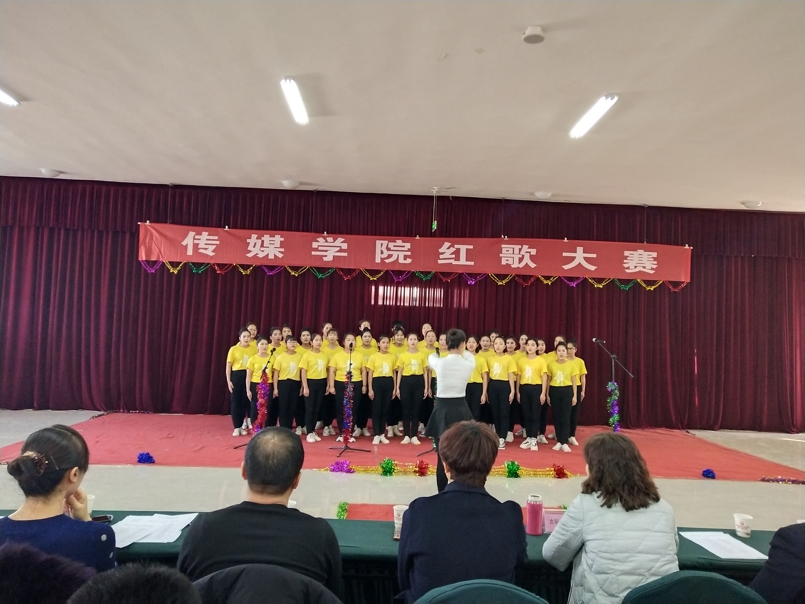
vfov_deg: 46.8
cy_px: 302
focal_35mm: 30
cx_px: 402
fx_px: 698
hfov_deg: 60.0
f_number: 1.8
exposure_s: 1/50
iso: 498
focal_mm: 3.95
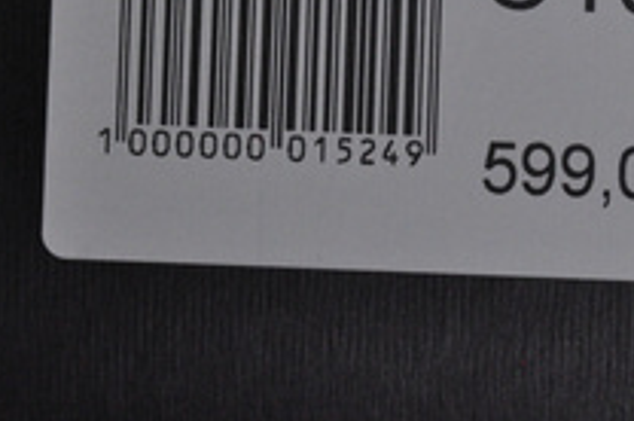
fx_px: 5998
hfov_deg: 6.0
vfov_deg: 4.0
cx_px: 424
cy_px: 26
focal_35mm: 341
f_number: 9.5
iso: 3200
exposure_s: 1/125
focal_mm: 105
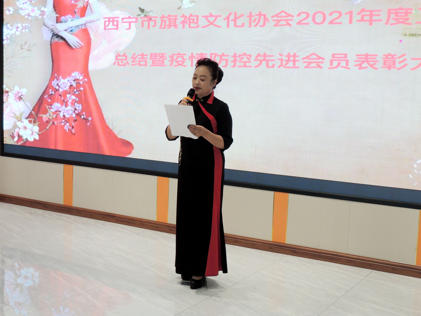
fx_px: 608
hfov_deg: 38.2
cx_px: 210
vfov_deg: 29.1
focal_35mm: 50
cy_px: 158
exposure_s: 1/50
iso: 180
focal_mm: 8.9
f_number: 3.6
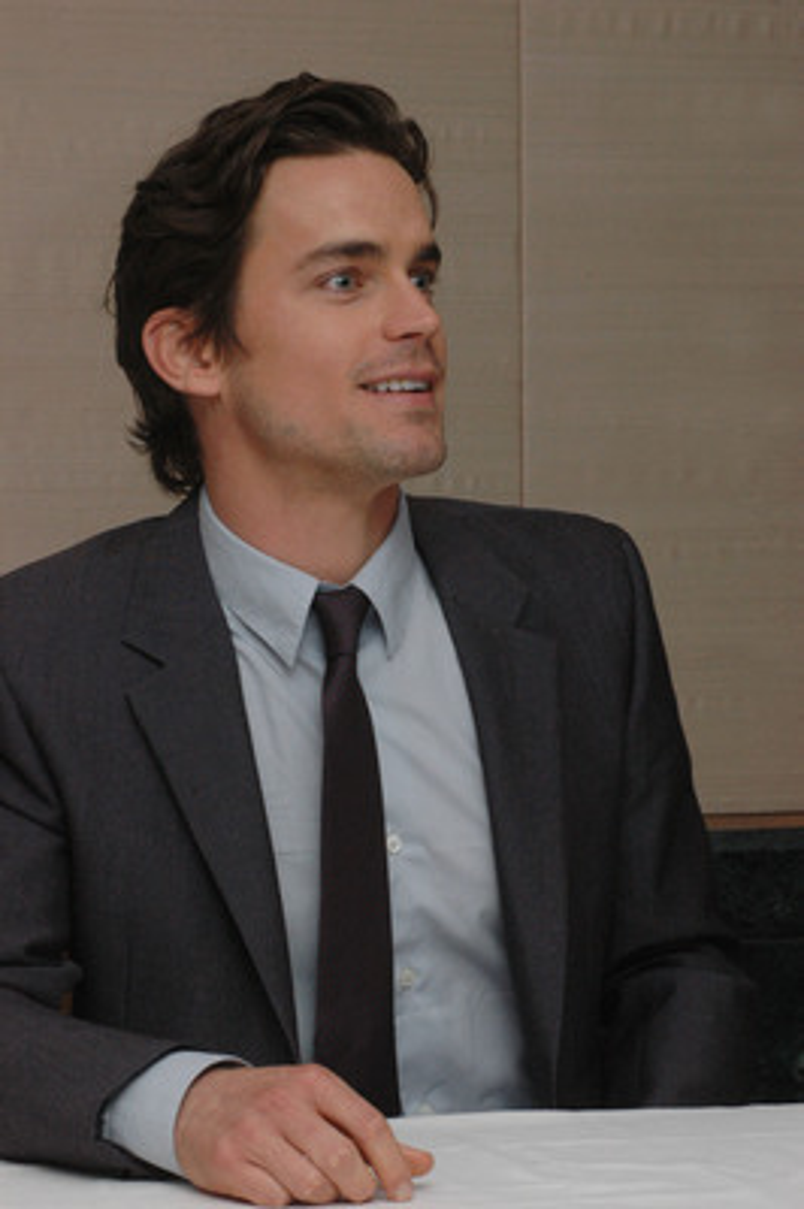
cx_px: 402
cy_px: 604
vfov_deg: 17.1
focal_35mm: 120
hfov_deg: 11.4
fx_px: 4027
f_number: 14
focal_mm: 80
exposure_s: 1/160
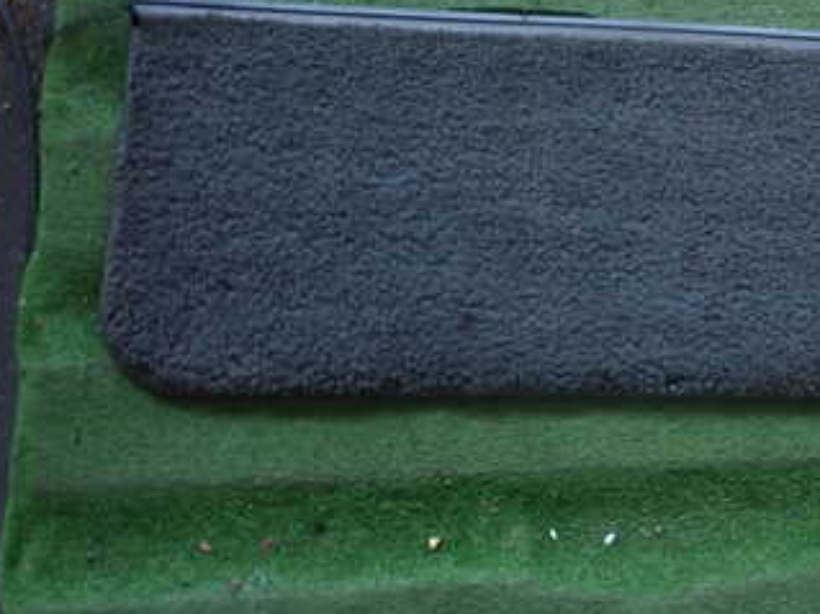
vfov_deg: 30.7
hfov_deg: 37.8
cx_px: 735
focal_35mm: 47
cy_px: 213
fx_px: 1113
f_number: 2
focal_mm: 4.5
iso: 500
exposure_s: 1/30
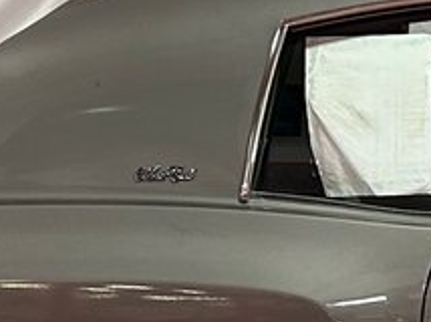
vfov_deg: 8.0
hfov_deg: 10.2
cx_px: 740
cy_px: 247
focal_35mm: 184
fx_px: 2288
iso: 125
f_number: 1.5
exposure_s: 1/120
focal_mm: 5.7
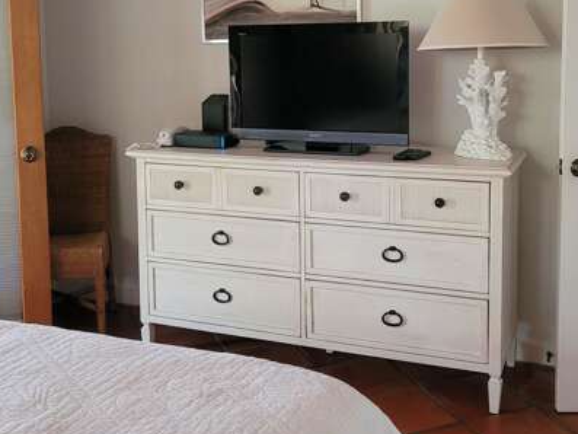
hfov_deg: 43.7
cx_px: 334
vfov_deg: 33.2
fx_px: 718
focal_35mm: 43
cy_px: 128
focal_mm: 7
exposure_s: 1/40
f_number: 1.8
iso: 400
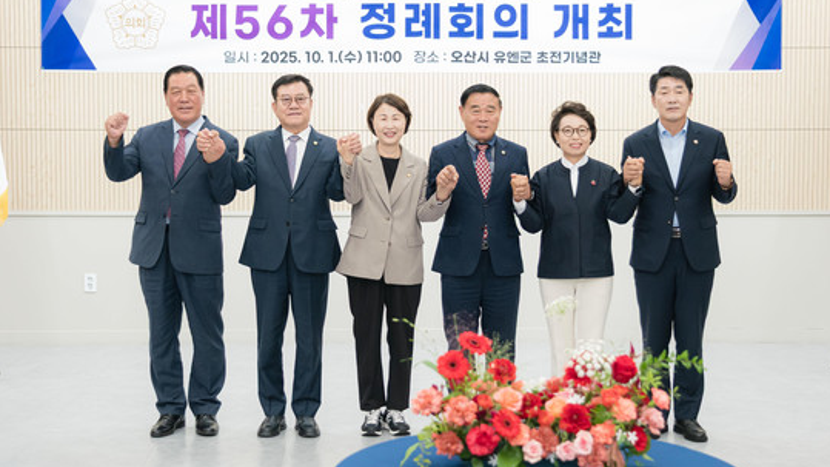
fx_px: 1210
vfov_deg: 21.8
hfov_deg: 37.8
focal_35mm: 55
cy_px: 211
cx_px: 394
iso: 3200
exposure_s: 1/250
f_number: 4
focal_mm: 41
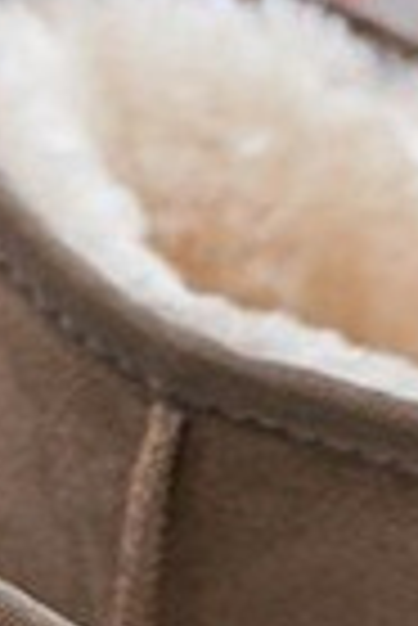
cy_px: 842
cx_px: -279
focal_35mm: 242
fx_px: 4204
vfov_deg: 8.4
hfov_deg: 5.6
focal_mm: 45
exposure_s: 1/100
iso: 500
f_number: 4
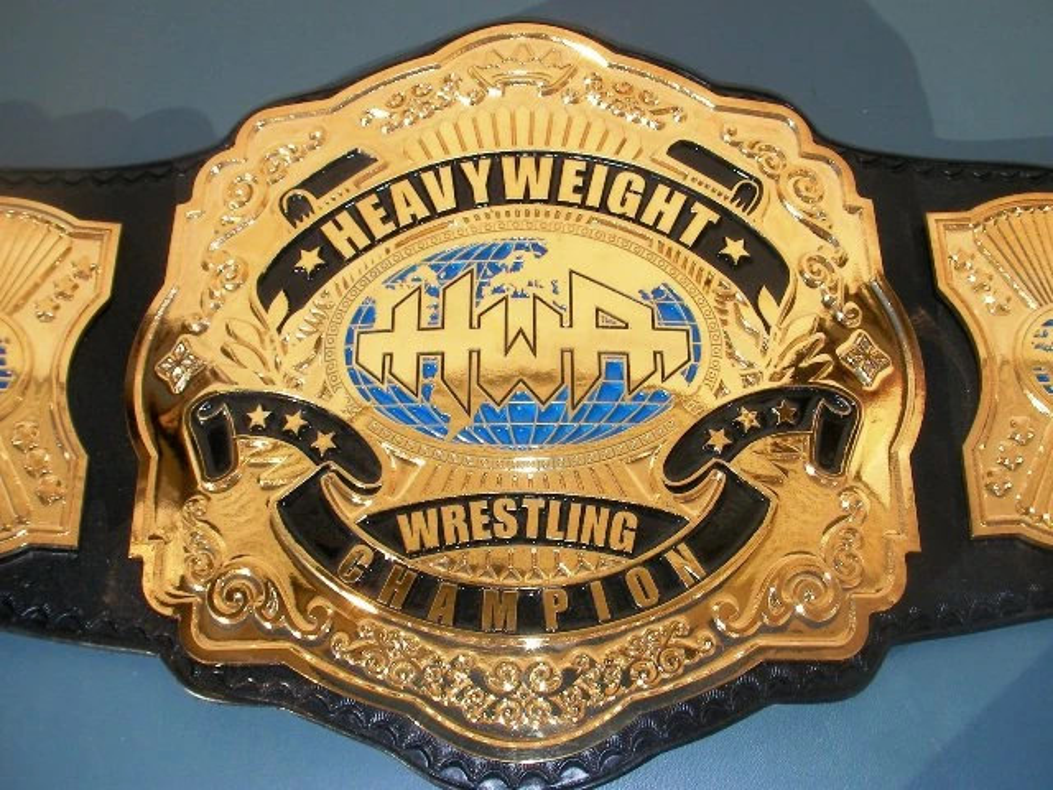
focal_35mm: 41
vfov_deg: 35.1
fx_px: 1247
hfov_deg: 45.8
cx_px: 526
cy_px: 395
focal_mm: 6.3
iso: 50
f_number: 5.6
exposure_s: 1/367
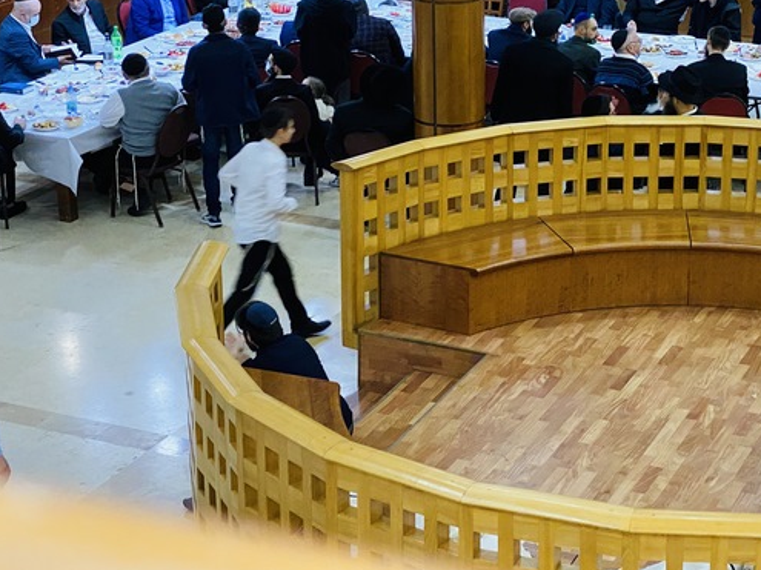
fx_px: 1846
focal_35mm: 84
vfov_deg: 17.4
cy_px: 120
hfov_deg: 23.0
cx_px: 584
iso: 250
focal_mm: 6
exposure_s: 1/50
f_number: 2
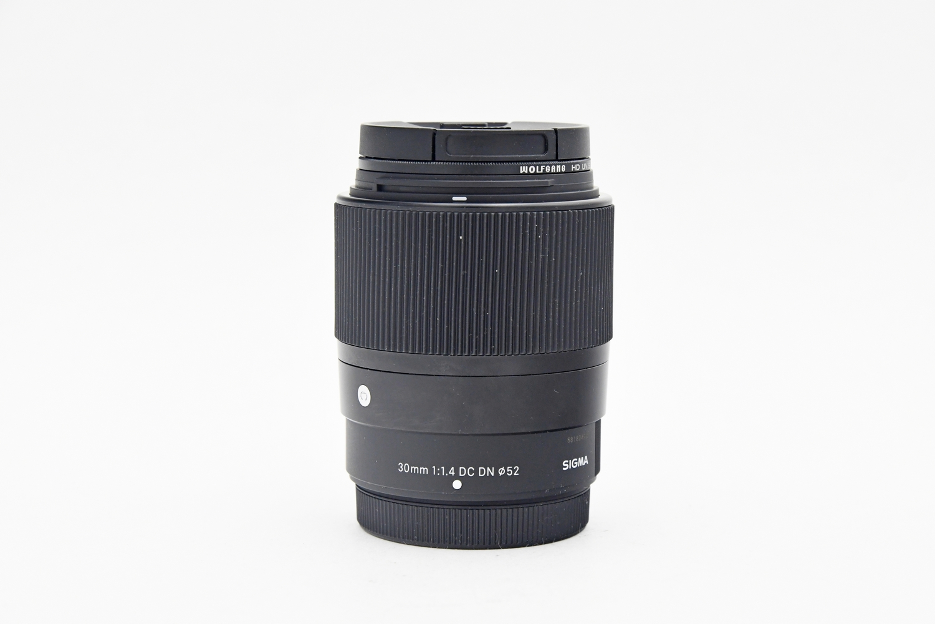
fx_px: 2181
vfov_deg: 16.3
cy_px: 312
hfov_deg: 24.2
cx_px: 468
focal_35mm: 84
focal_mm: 56
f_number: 8
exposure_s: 1/200
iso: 1600
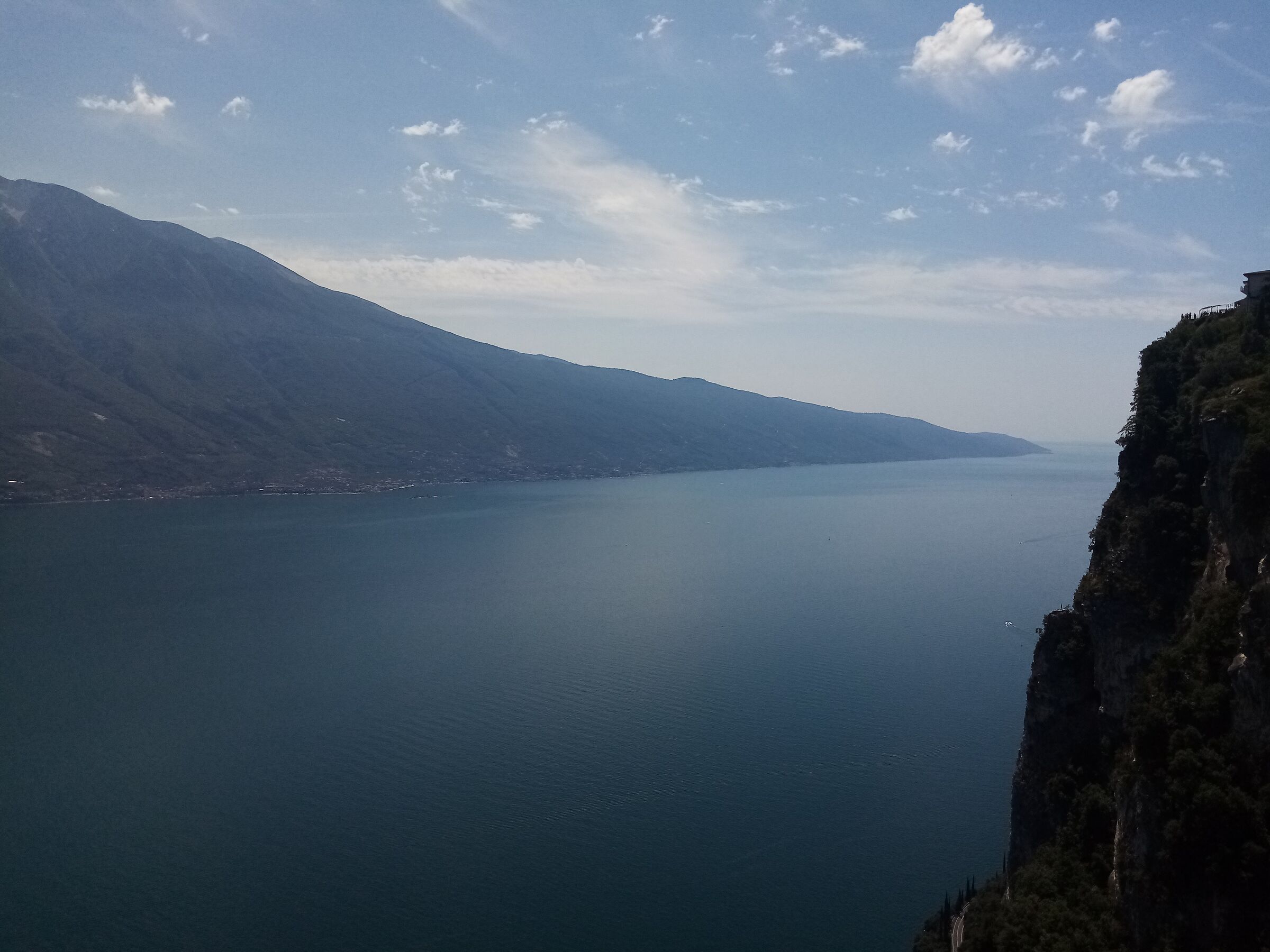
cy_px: 476
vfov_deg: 53.1
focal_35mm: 26
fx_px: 954
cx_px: 635
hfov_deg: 67.3
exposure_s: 1/4902
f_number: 1.8
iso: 106
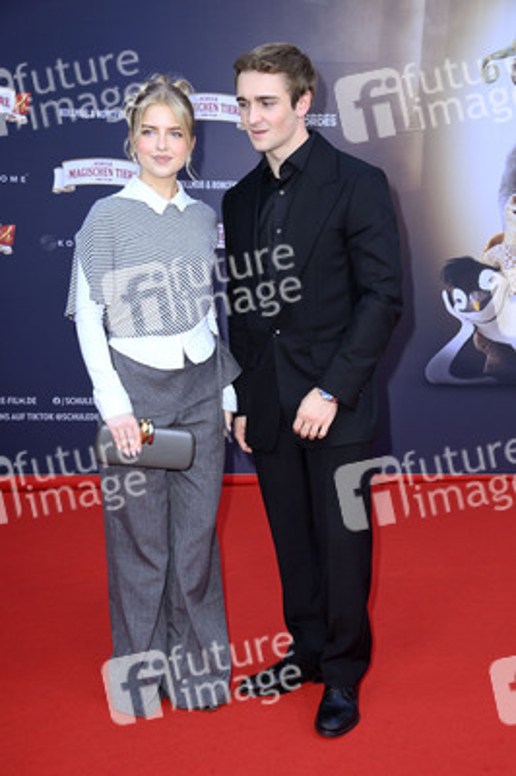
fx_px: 1184
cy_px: 388
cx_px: 258
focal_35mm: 55
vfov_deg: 36.3
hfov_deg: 24.6
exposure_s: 1/250
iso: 640
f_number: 5.6
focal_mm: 55
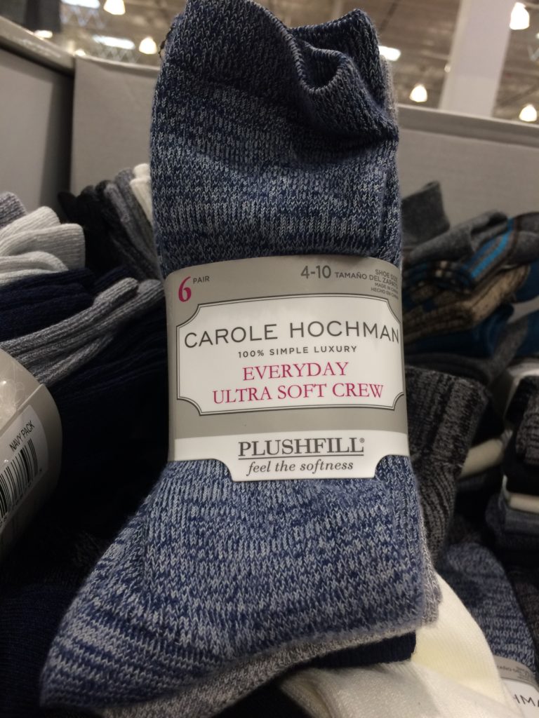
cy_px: 359
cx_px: 270
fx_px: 602
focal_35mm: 29
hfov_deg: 48.2
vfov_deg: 61.7
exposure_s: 1/33
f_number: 2.2
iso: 50
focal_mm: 4.15
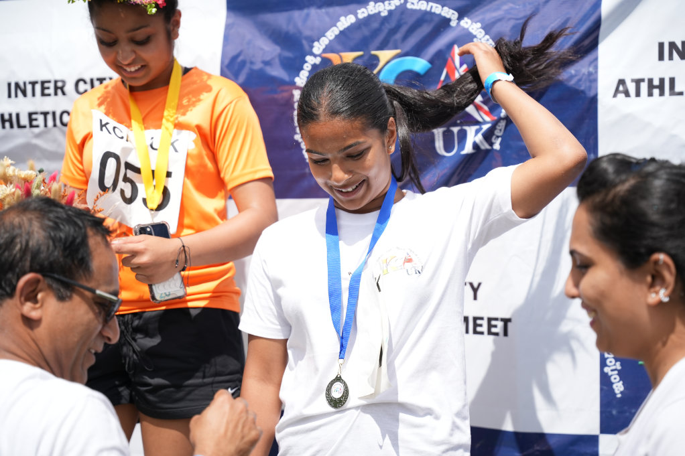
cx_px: 342
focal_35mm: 59
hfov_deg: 34.1
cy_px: 228
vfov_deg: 23.1
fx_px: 1117
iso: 250
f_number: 2.8
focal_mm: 58.7
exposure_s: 1/4000
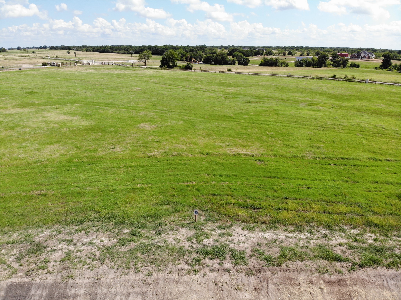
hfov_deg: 71.6
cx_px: 200
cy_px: 150
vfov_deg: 56.8
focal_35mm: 24
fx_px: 278
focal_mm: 4.5
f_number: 2.8
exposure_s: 1/769
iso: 100
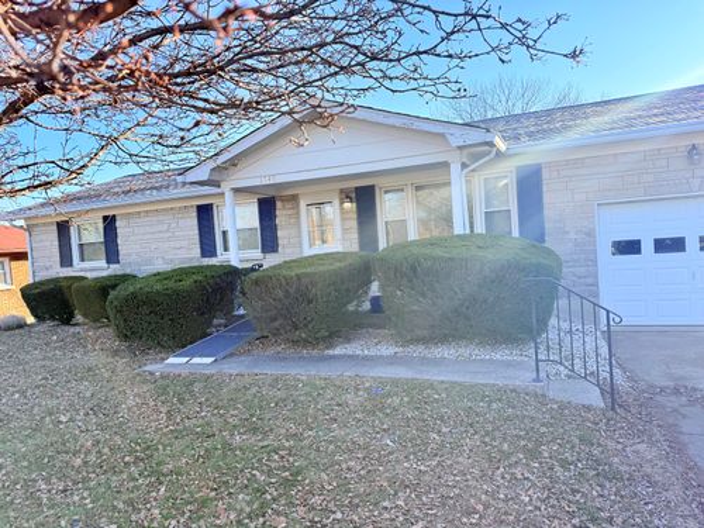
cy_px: 264
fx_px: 488
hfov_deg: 71.6
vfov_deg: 56.8
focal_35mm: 24
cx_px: 352
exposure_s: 1/1292
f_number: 1.78
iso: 100
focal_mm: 6.76
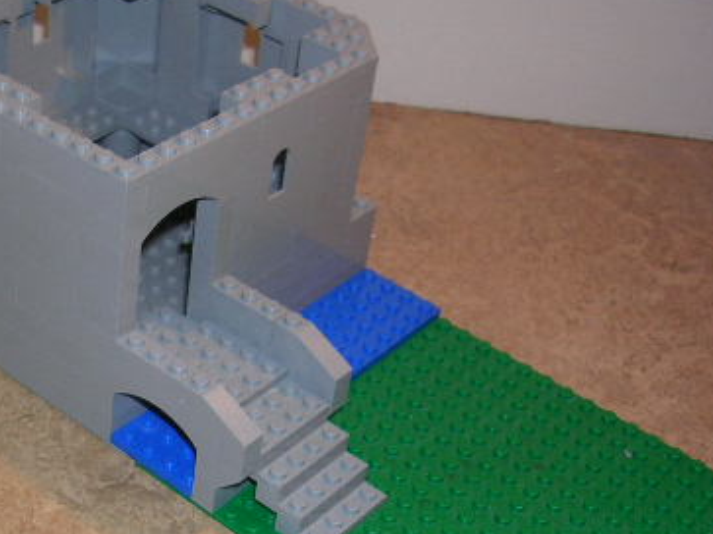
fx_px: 1380
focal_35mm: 67
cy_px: 397
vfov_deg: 21.7
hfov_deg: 28.4
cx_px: 145
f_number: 2.8
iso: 50
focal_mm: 5.8
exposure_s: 1/60.1
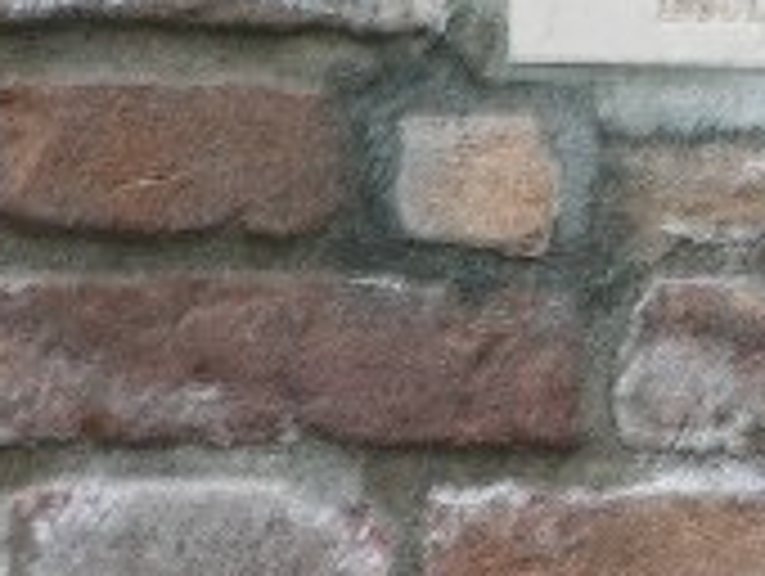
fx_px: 21334
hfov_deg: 2.1
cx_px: 830
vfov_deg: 1.5
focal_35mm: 964
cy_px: -72
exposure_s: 1/15.4
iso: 50
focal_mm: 71.2
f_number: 4.2
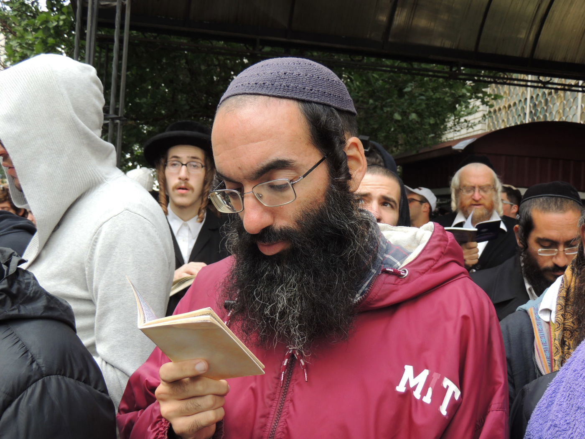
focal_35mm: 43
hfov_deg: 43.9
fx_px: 727
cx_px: 292
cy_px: 220
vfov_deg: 33.6
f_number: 3.4
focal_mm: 7.6
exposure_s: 1/125
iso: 100
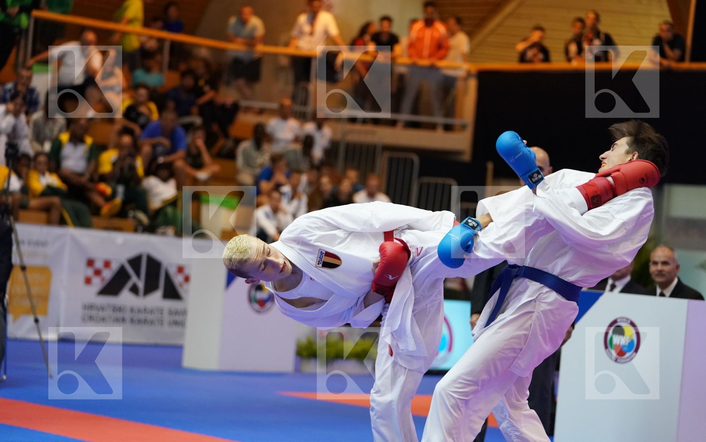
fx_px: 2020
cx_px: 354
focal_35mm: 105
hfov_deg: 19.8
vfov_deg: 12.5
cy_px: 222
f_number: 2.8
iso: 5000
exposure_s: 1/800
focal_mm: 102
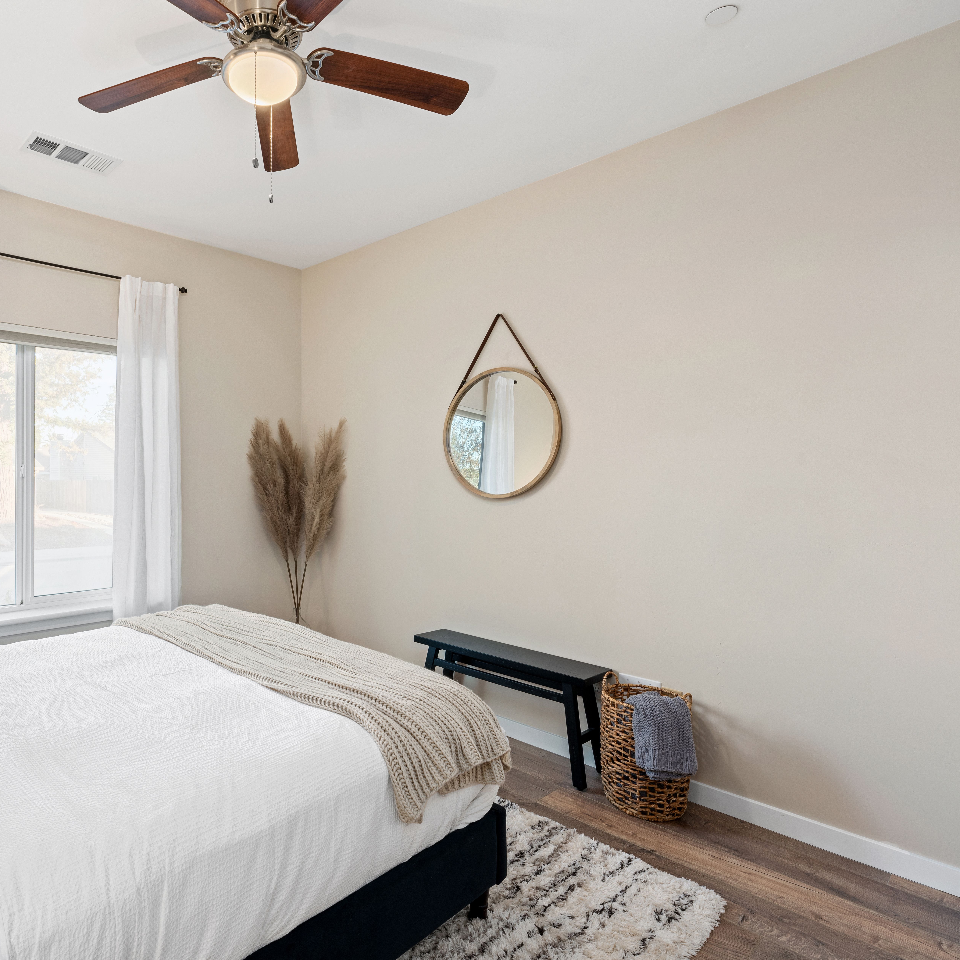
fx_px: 628
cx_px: 302
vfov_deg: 74.8
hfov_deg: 72.1
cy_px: 469
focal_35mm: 20
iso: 250
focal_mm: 15
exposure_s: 1
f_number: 11
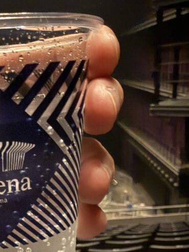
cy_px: 248
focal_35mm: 50
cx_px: 12
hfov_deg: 27.8
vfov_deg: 34.9
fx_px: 364
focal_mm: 2.22
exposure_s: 1/20
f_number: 2.2
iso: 800
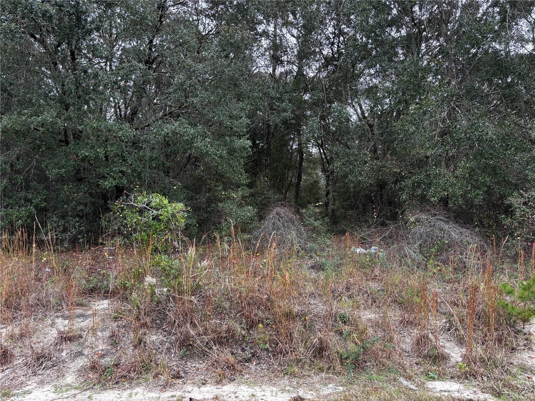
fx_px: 402
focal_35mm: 26
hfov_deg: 67.3
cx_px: 268
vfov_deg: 53.1
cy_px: 200
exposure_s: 1/193
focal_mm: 5.96
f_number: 1.6
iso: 40
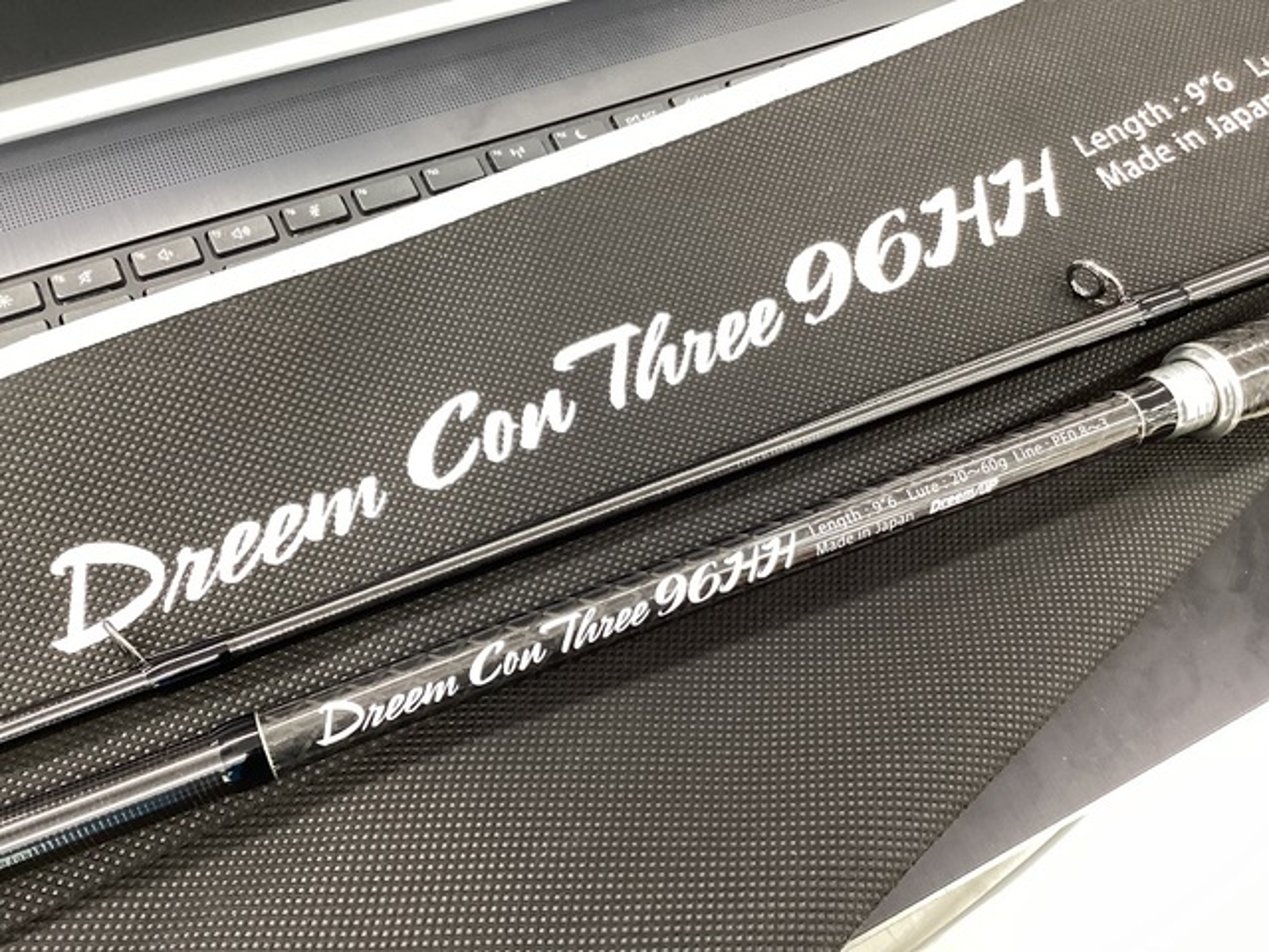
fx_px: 1136
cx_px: 634
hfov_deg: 58.4
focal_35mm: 31
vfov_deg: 45.4
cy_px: 476
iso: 200
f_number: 2.4
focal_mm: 3.3
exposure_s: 1/60
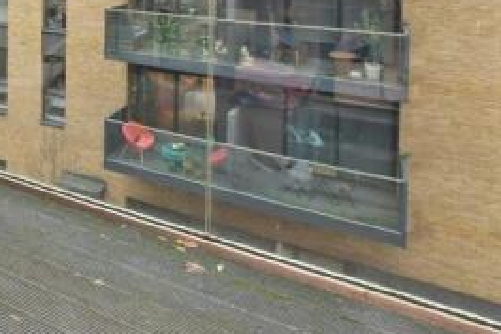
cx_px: -24
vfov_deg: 30.5
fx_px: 515
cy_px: -65
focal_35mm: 37
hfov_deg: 42.9
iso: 640
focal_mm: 10
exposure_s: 1/50
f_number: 8
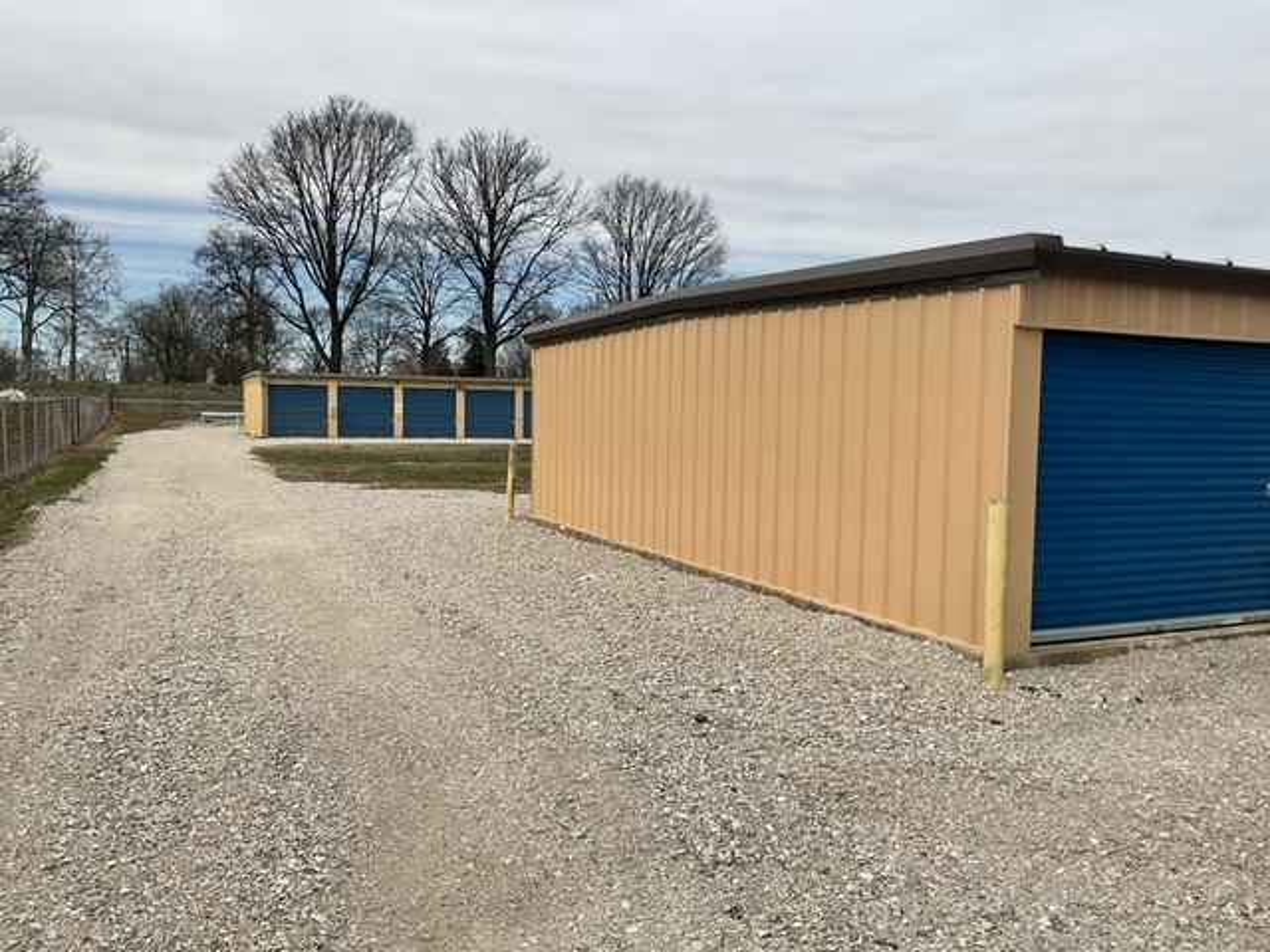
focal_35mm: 29
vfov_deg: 48.2
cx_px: 635
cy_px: 476
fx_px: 1064
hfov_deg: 61.7
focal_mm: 3
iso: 20
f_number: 1.8
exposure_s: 1/2427
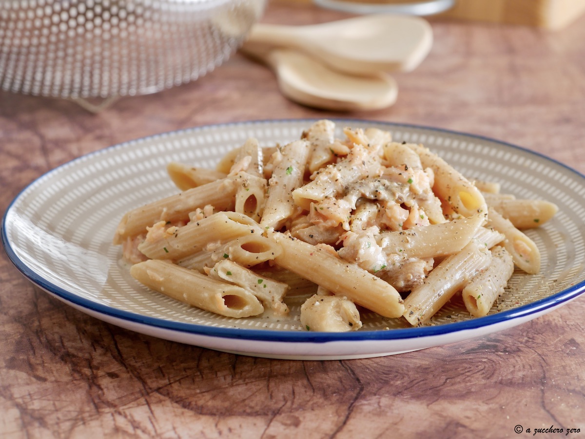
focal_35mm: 86
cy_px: 220
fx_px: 1454
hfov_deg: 22.7
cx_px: 292
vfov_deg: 17.2
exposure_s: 1/15
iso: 200
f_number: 5.6
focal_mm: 43
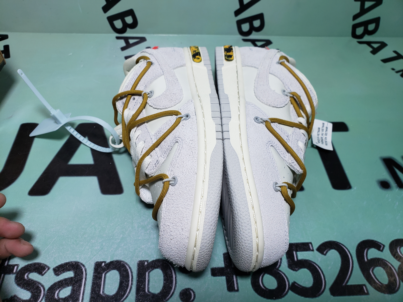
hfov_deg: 67.3
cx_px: 202
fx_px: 303
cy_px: 151
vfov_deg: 53.1
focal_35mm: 26
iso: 50
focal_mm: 4.3
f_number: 2.4
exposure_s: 1/216
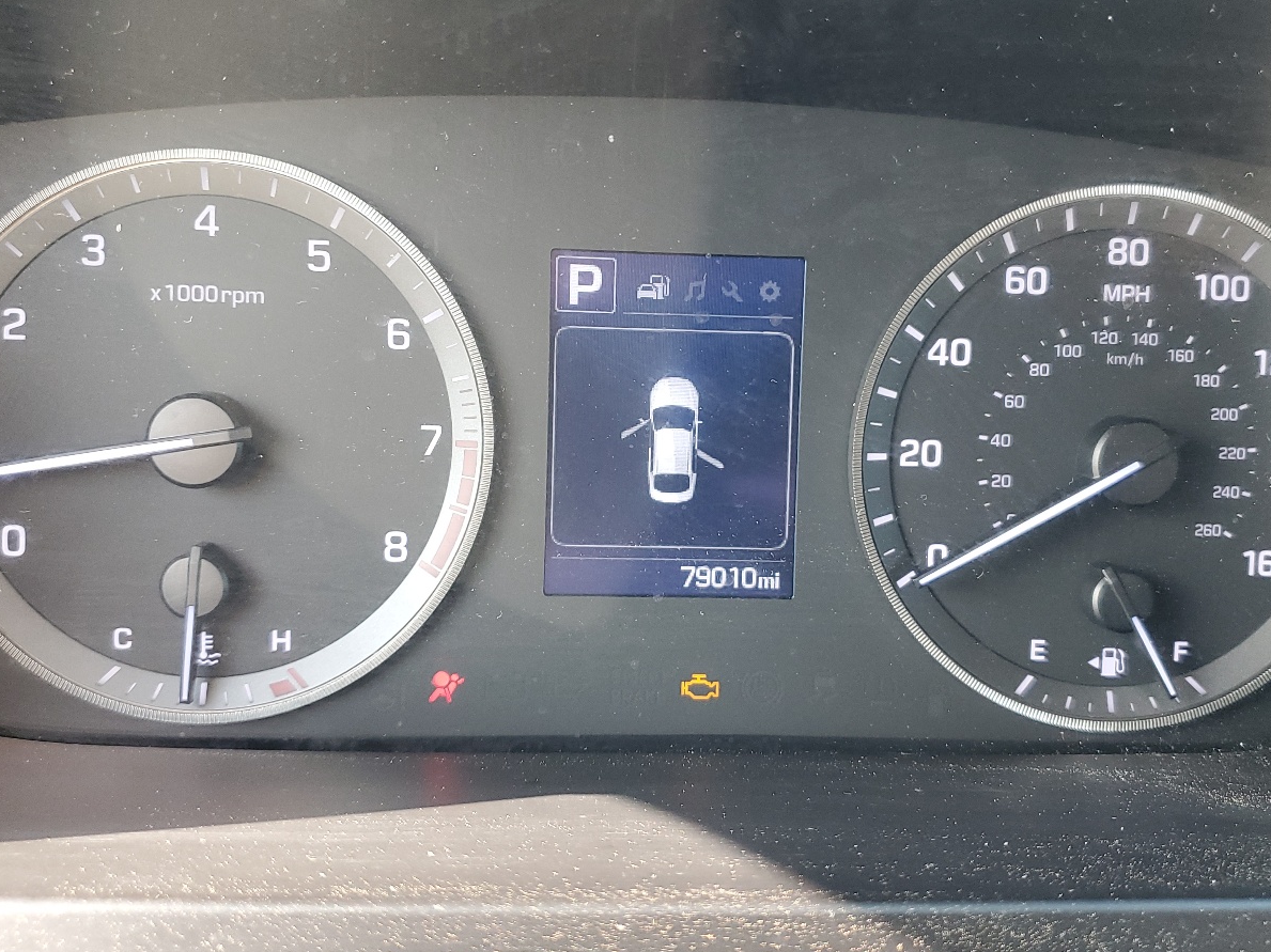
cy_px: 423
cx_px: 656
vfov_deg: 40.6
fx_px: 1285
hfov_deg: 52.6
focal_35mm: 35
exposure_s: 1/60.2
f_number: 1.5
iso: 110
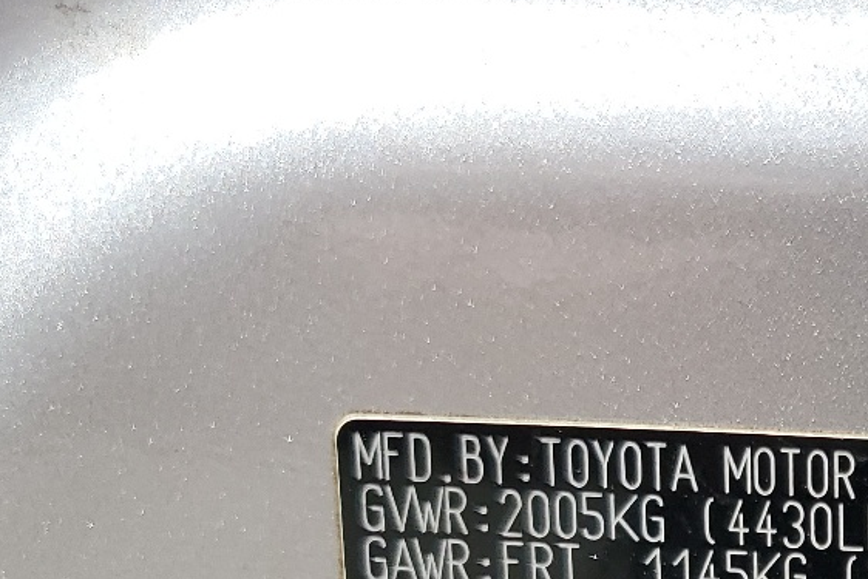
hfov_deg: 23.1
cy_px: 721
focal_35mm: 77
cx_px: 1149
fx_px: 1857
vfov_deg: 16.9
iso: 50
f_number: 1.5
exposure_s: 1/1429
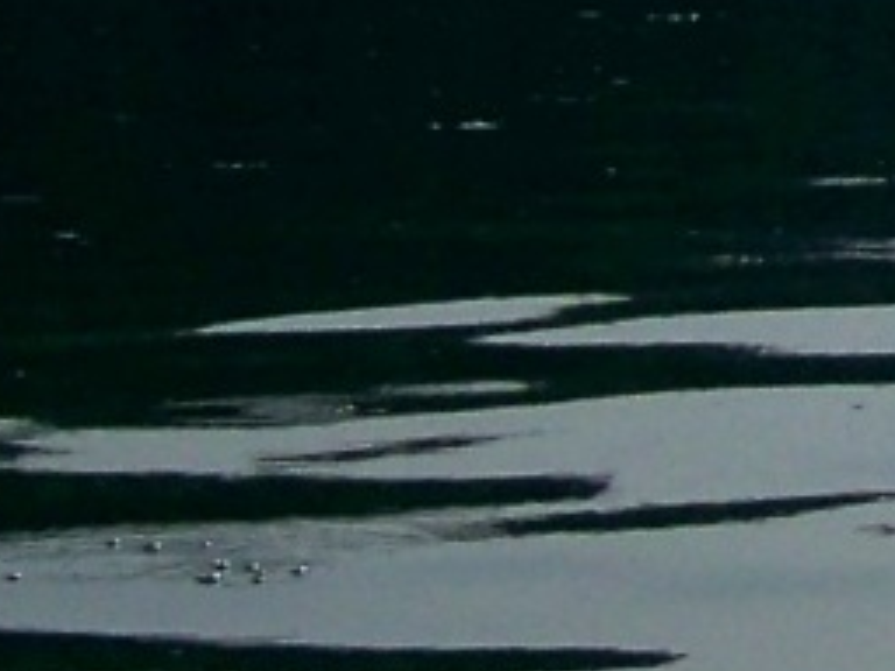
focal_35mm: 315
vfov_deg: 4.6
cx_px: 2856
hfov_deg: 5.8
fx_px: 8144
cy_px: -765
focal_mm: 7.5
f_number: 6.5
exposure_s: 1/800
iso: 64
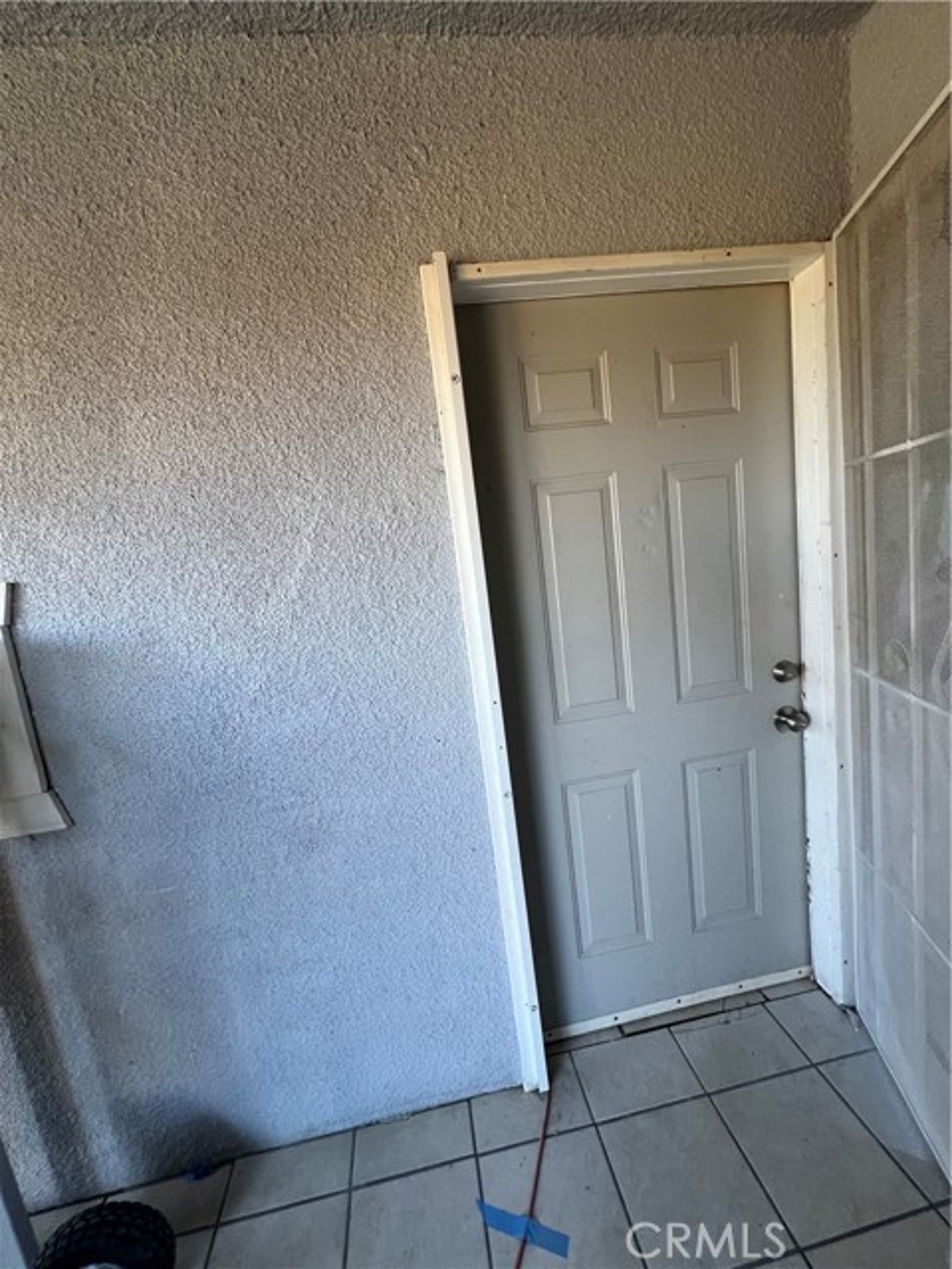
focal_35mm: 13
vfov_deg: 106.2
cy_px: 634
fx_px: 477
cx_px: 476
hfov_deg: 89.9
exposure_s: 1/99
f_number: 1.8
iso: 80
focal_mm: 1.57
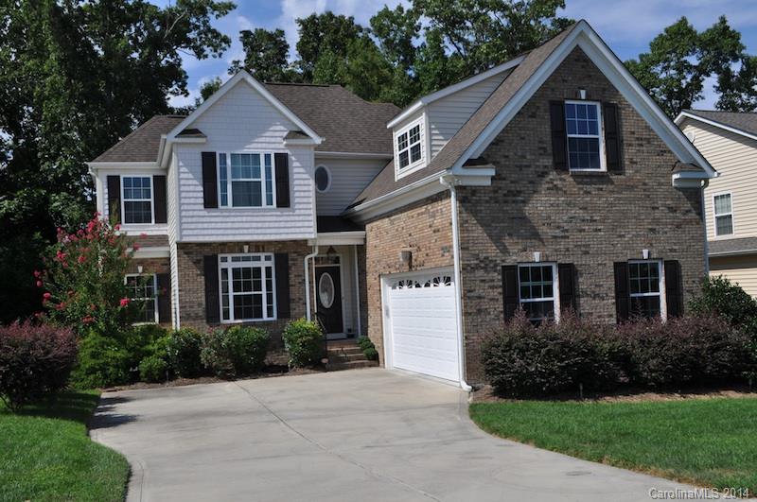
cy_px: 251
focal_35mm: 36
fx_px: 756
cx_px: 378
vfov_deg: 36.8
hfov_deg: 53.2
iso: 200
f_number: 10
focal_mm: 24
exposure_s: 1/400
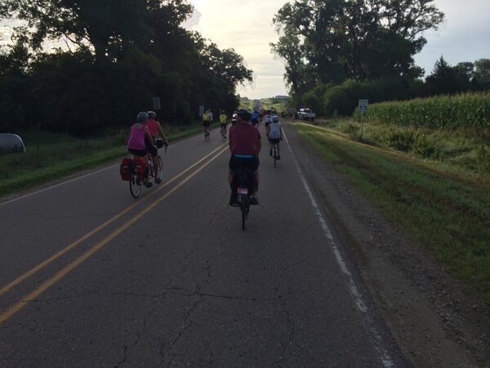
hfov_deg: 61.7
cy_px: 184
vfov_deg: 48.2
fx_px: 411
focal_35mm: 29
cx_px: 245
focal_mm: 4.15
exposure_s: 1/1709
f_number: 2.2
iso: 32
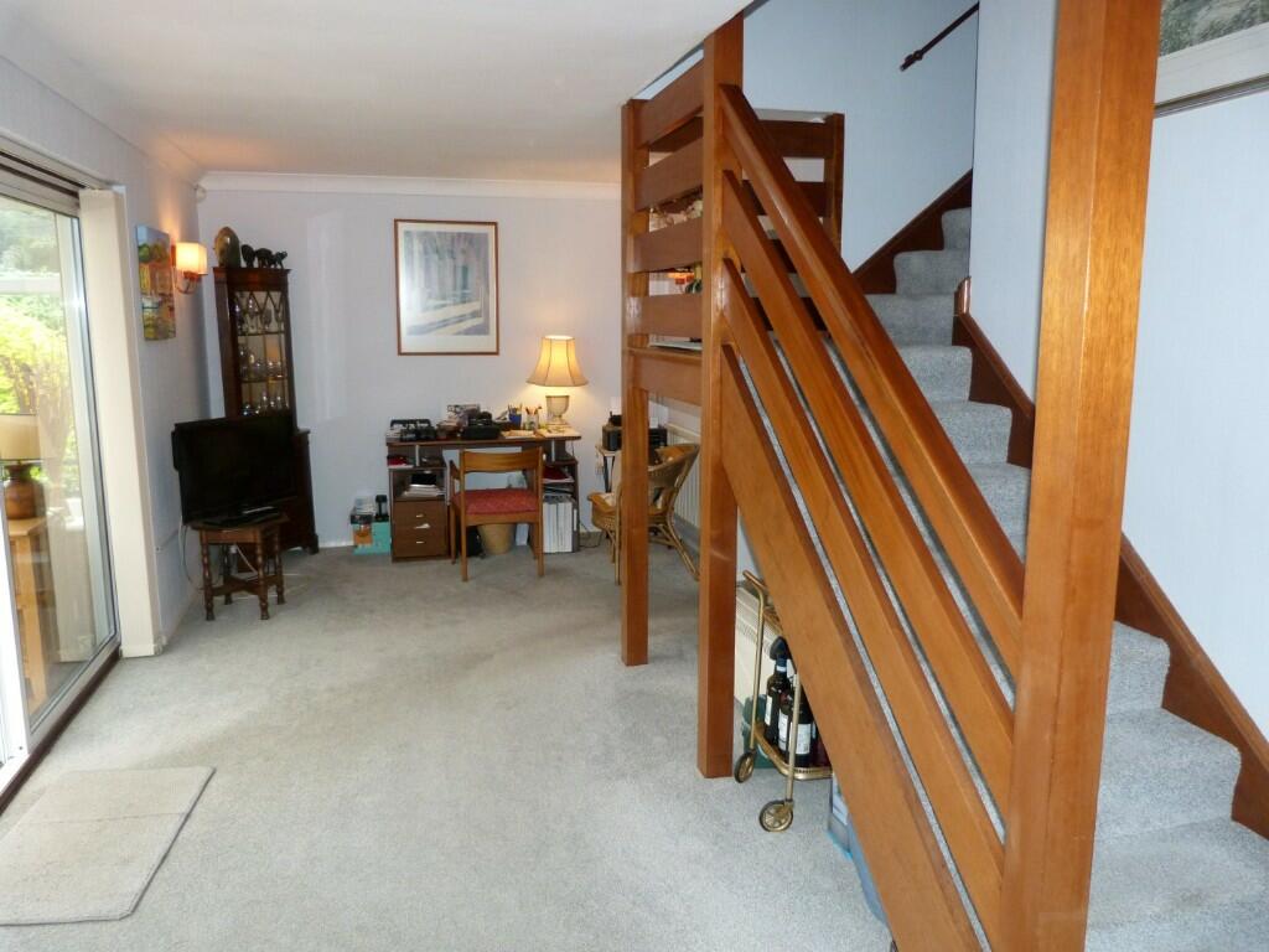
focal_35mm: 25
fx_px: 916
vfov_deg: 54.9
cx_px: 634
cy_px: 476
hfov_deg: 69.4
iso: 200
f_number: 2.8
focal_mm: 4.5
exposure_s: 1/60
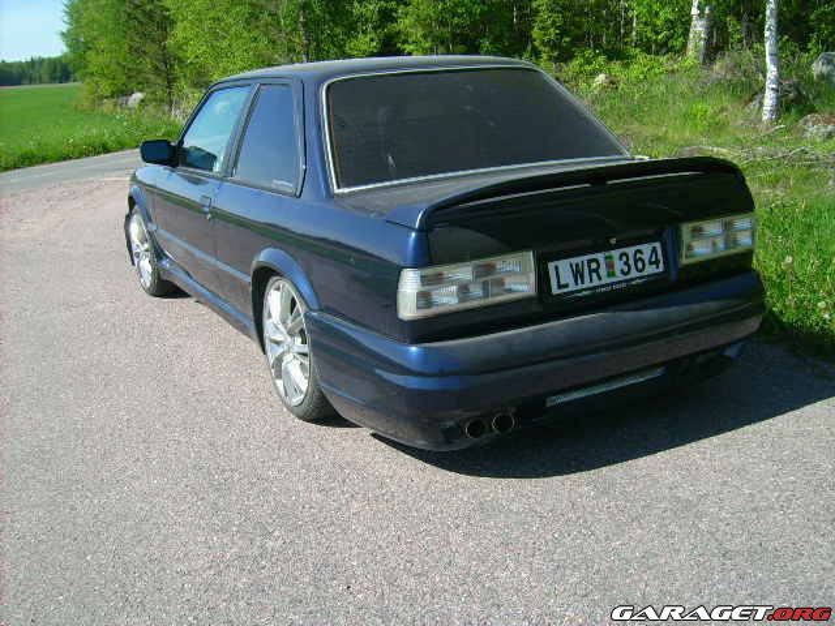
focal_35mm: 35
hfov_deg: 52.6
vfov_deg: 40.7
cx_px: 418
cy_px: 313
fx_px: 844
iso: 50
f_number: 5.8
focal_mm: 5.95
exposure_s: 1/229
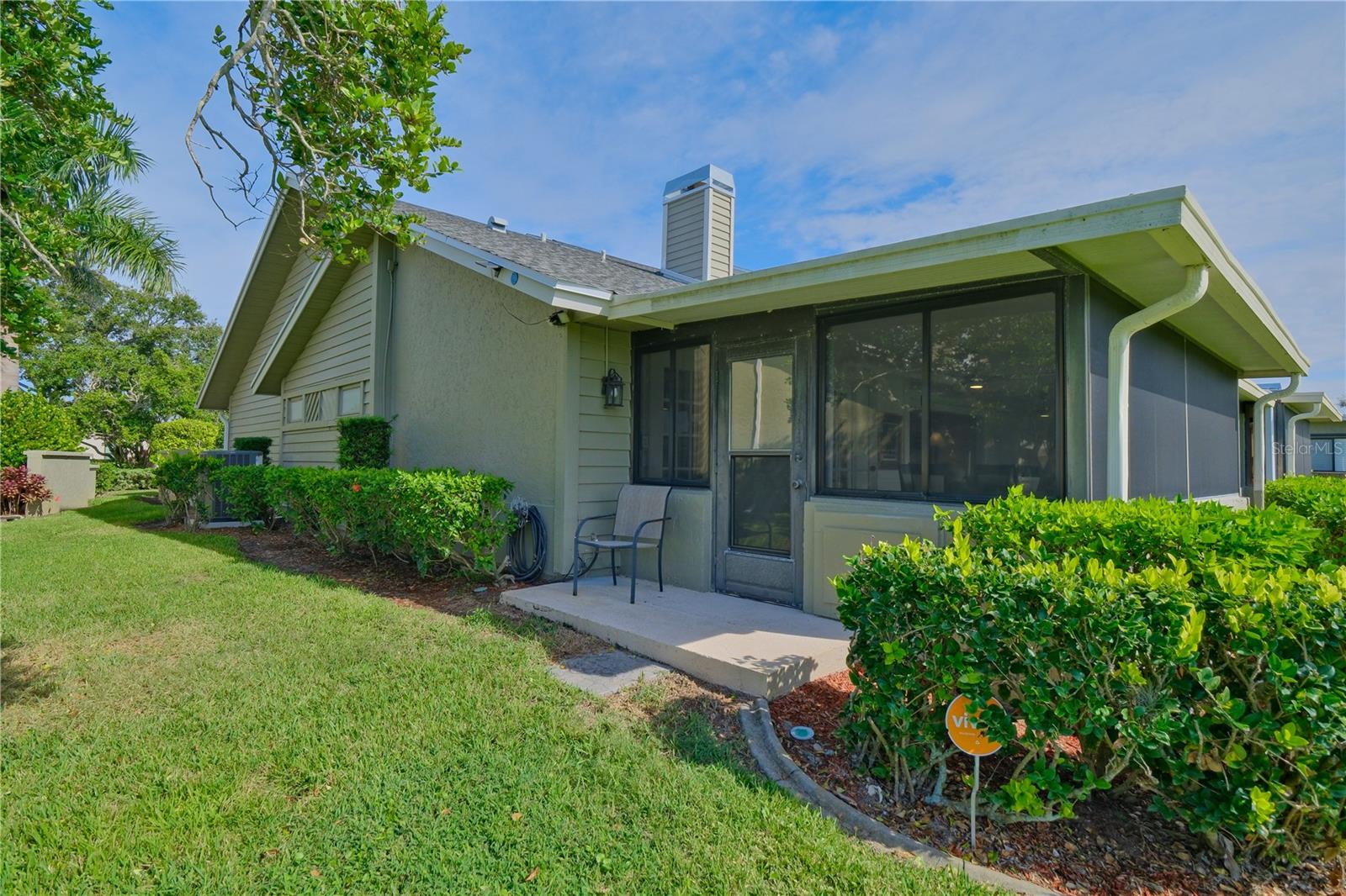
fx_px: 635
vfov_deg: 70.4
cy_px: 448
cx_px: 673
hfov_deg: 93.3
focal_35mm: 17
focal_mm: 11.4
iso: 640
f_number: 5.6
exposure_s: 1/1600
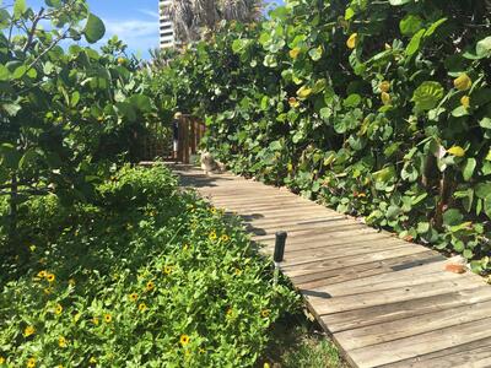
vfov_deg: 48.2
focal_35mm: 29
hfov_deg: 61.7
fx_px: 411
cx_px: 246
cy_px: 184
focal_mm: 4.15
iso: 32
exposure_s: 1/1199
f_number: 2.2
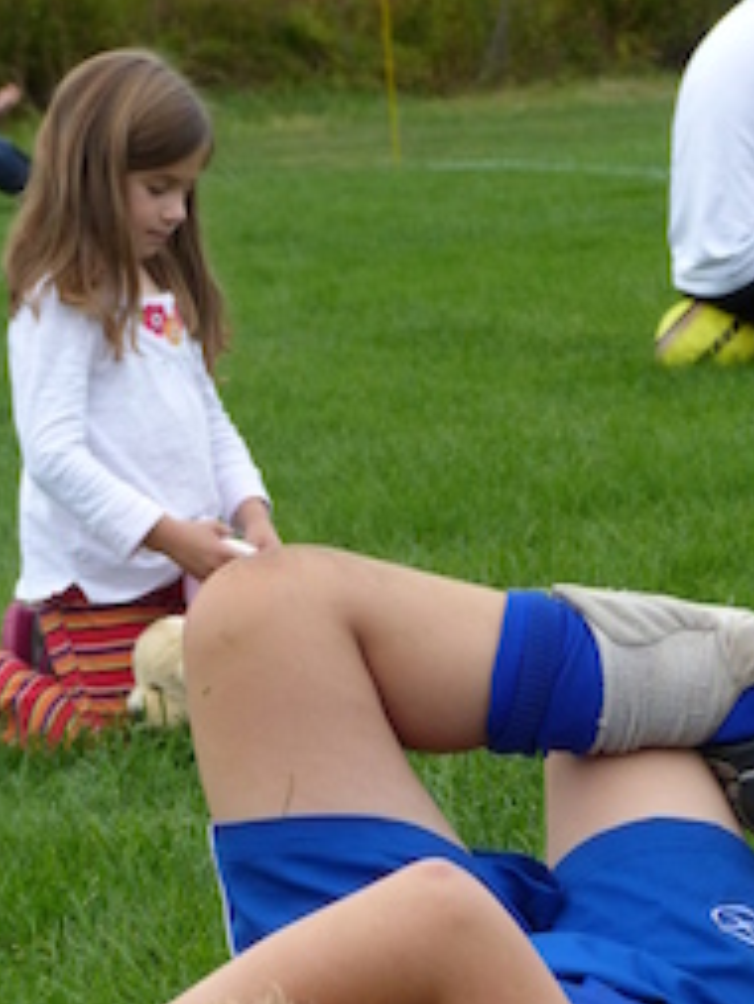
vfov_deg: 11.7
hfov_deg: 8.8
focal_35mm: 169
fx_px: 4904
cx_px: 425
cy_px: 687
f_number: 2.8
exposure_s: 1/500
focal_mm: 19.2
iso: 320
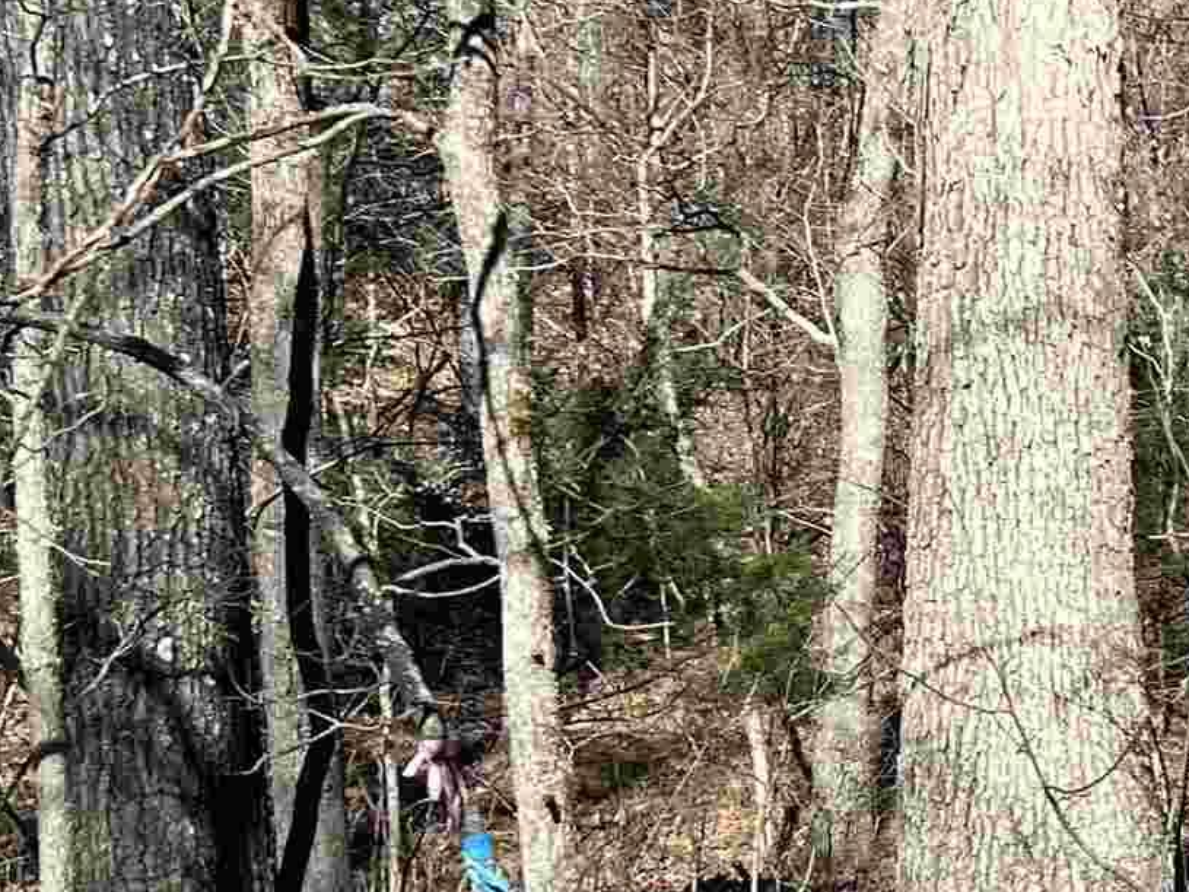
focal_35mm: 98
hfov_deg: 18.0
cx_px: 1768
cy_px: 600
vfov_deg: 15.1
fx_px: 3366
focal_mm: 5.7
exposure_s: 1/2208
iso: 50
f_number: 1.5
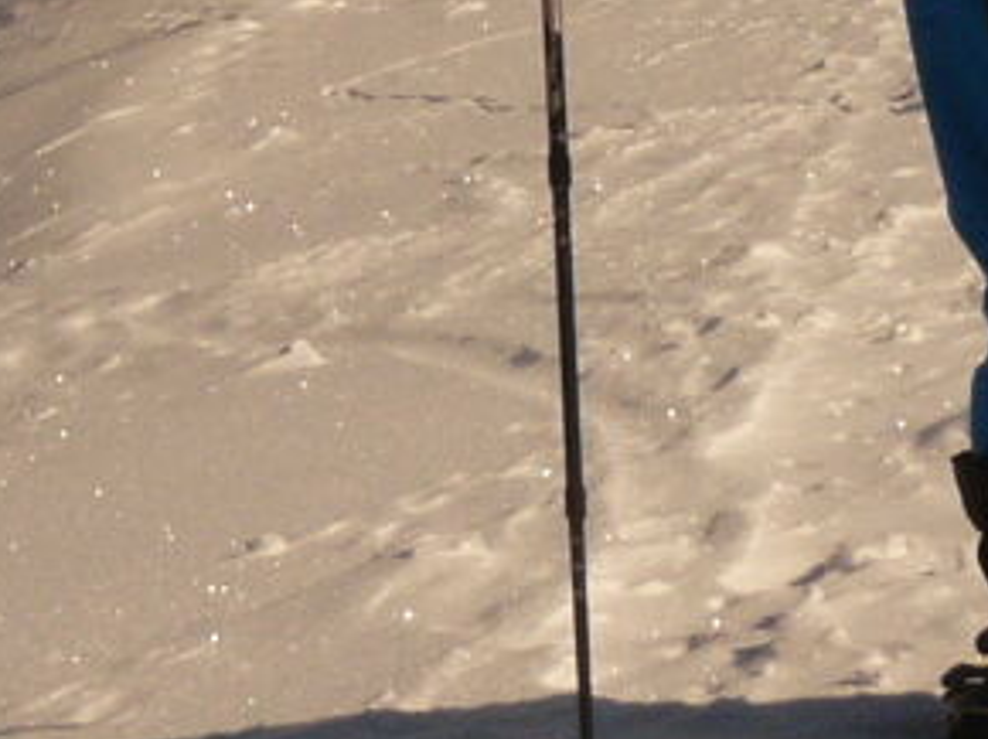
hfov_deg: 11.1
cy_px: -872
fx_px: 5105
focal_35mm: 179
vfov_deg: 7.8
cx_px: 416
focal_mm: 6
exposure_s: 1/640
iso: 100
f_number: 8
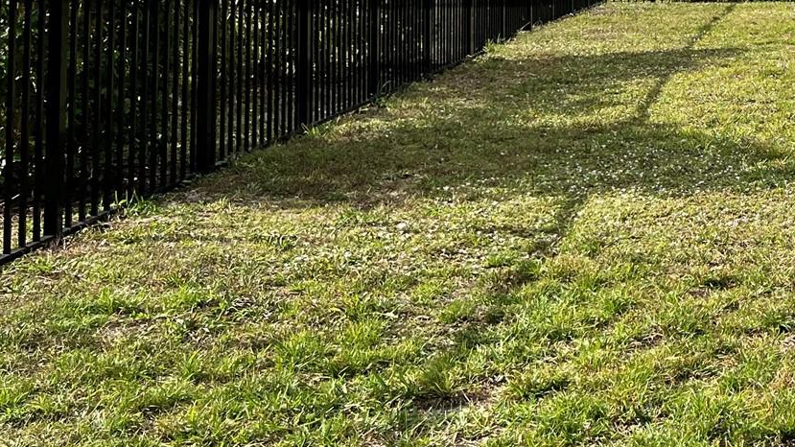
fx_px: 1475
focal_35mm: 70
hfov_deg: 26.6
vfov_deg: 16.2
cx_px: 965
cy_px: -153
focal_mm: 5.7
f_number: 1.5
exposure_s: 1/5076
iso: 50
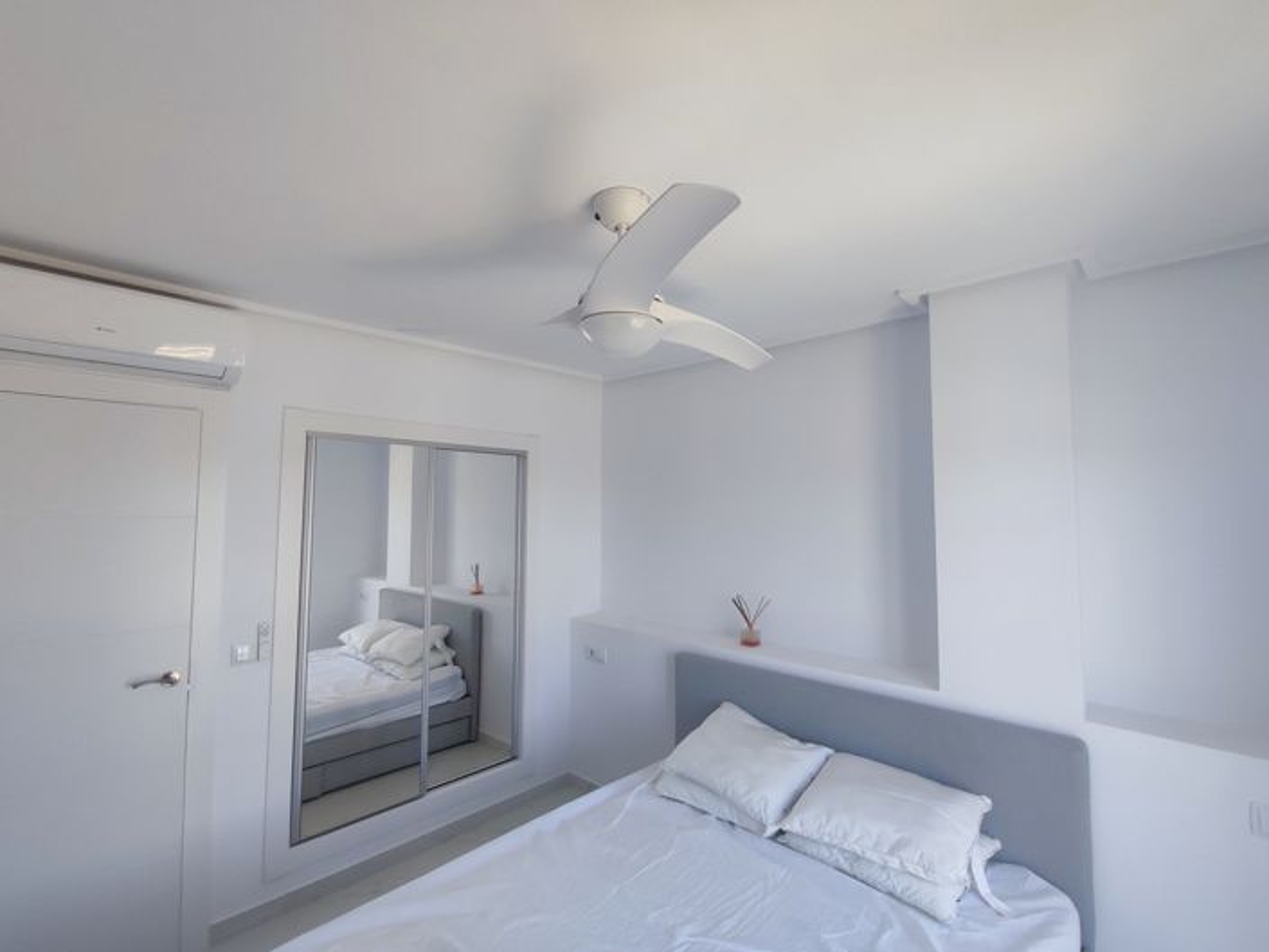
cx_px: 634
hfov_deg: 94.5
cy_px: 476
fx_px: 587
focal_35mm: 16
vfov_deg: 78.1
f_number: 2.2
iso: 84
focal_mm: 1.65
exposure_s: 1/100
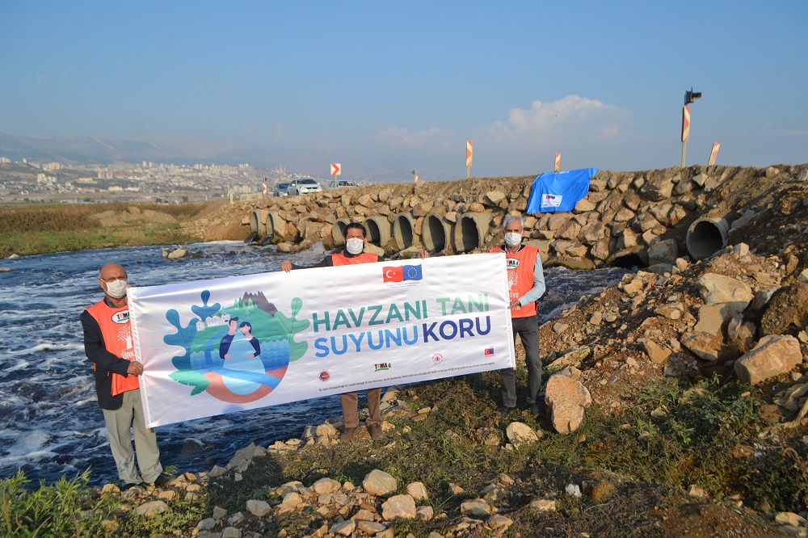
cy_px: 269
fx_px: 1077
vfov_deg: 28.1
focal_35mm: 48
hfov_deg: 41.1
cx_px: 404
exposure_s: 1/320
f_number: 9
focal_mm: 32
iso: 100
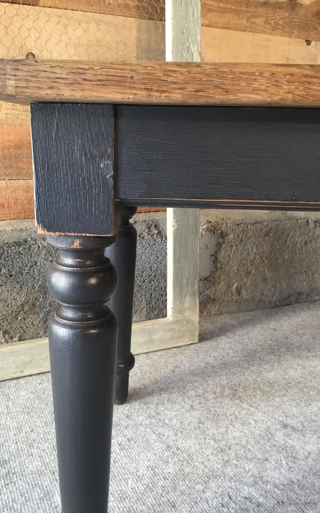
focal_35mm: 33
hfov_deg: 38.2
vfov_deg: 58.1
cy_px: 257
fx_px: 461
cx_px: 135
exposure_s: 1/33
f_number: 2.4
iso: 100
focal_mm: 3.3
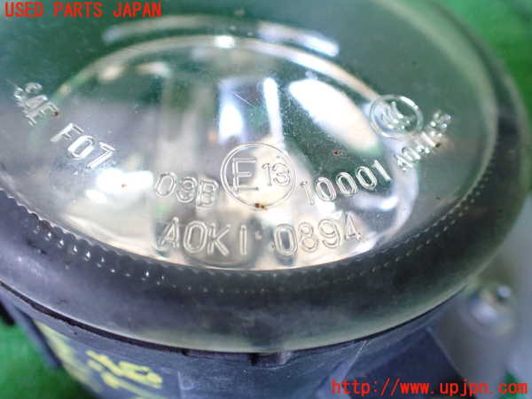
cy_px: 200
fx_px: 461
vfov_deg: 46.8
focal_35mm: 30
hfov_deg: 60.0
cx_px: 266
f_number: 2.3
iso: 800
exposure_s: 1/100
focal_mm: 5.4
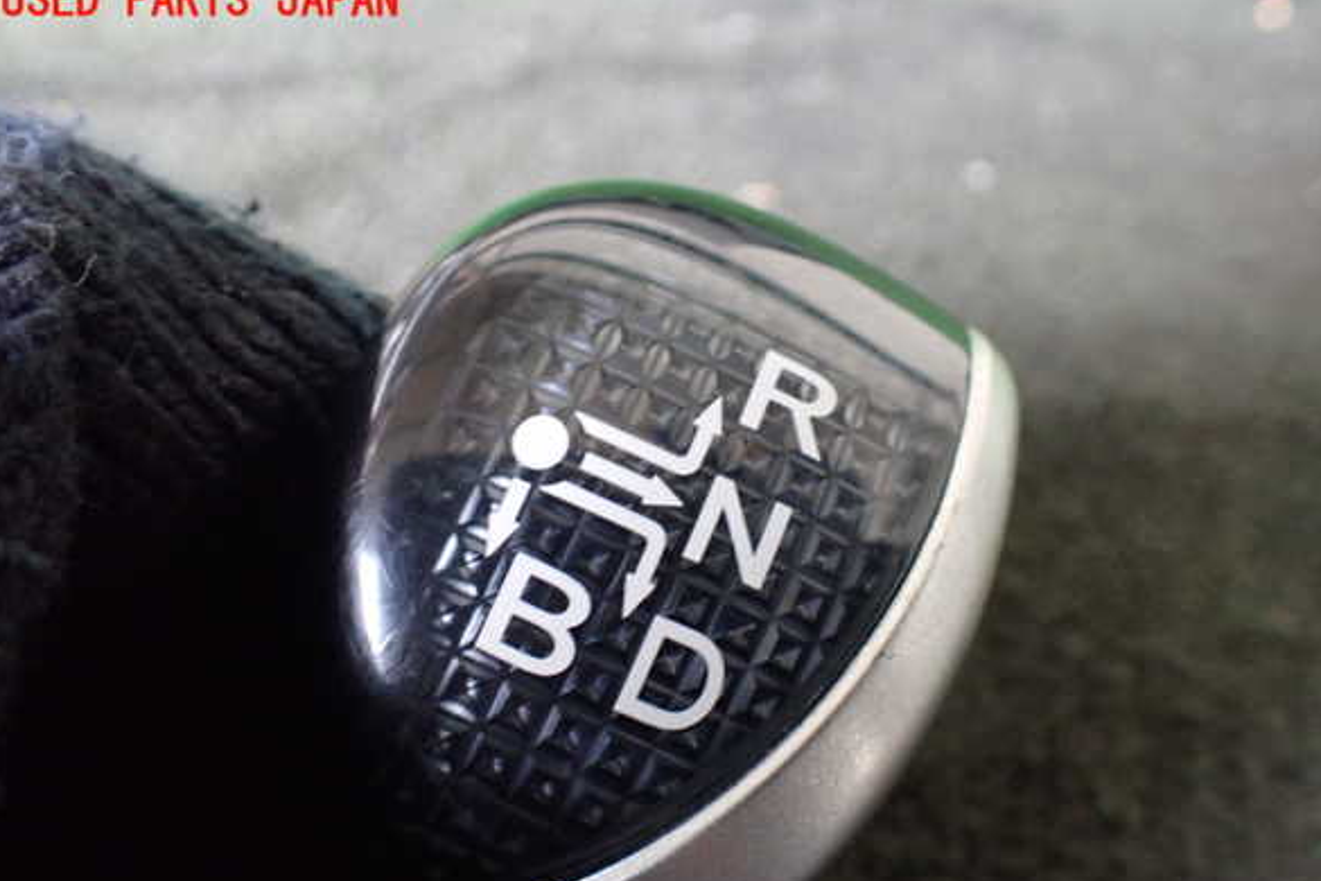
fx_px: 1174
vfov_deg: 41.1
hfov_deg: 58.7
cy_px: 481
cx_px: 666
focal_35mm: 32
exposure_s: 1/40
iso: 800
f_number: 2.3
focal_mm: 5.4
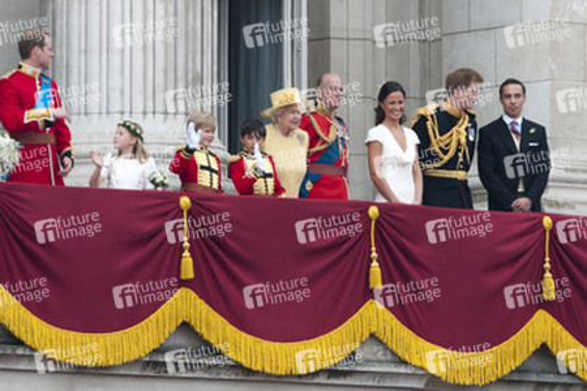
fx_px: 9783
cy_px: 196
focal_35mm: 600
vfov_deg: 2.3
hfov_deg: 3.4
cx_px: 294
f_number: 5.6
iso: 640
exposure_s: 1/1250
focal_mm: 400
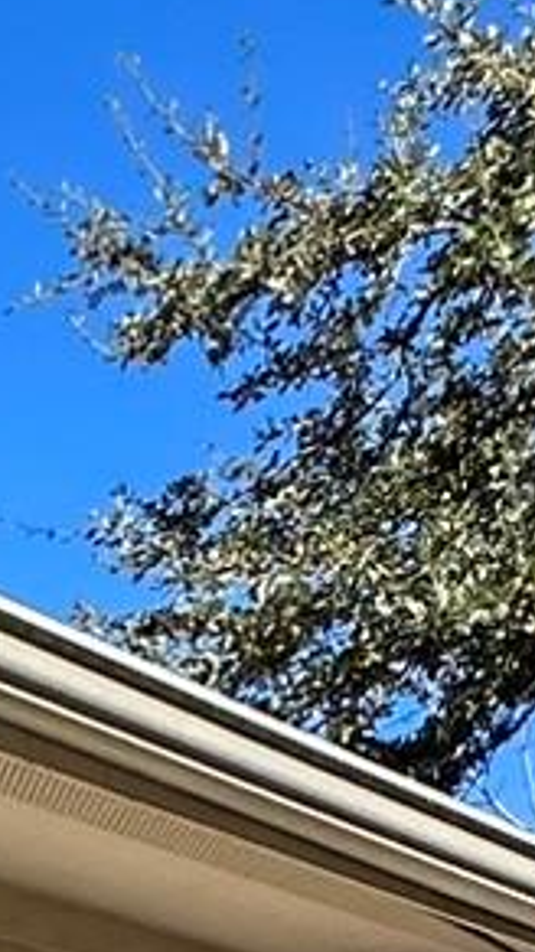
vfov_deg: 16.4
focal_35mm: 107
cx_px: -1243
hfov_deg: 8.6
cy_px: 1774
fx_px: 2702
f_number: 2.2
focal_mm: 2.22
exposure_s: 1/1742
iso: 50
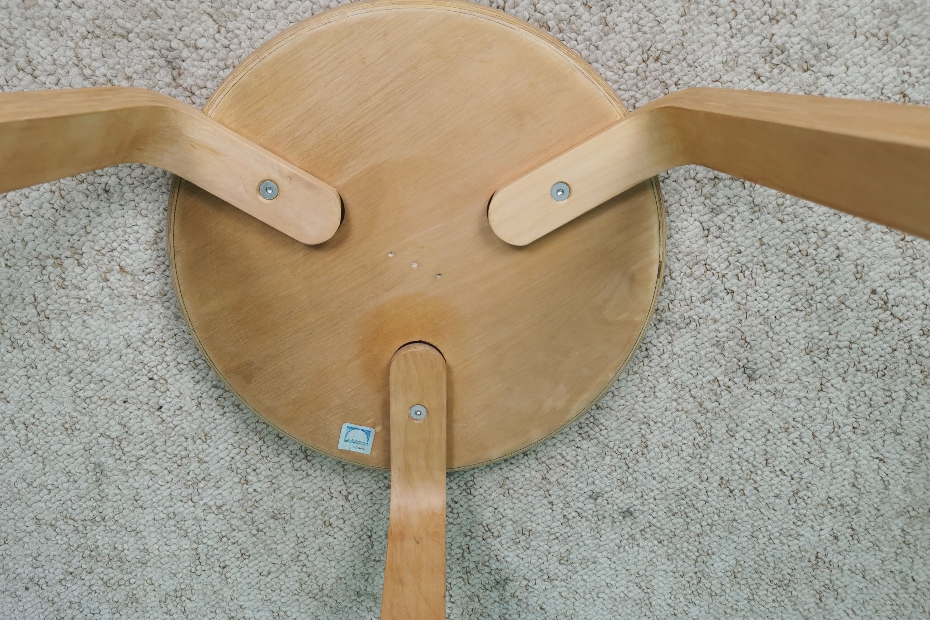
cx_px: 454
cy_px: 270
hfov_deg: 63.6
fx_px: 749
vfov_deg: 44.9
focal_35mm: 29
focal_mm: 5.58
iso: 80
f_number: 1.8
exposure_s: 1/100
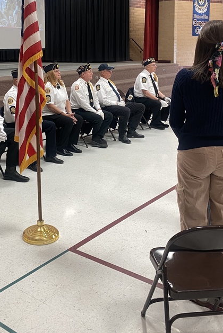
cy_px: 91
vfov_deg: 43.3
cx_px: 64
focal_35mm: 44
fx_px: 408
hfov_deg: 30.2
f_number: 1.8
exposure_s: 1/64
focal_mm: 4.25
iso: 100
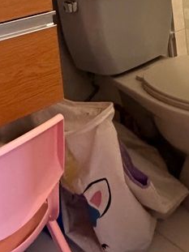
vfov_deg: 30.6
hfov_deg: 27.0
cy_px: -44
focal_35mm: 54
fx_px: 393
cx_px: 104
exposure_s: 1/60
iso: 640
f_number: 2.2
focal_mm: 2.22
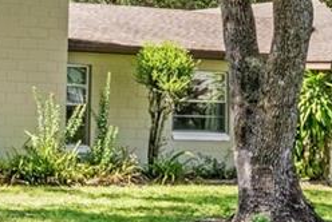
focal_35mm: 106
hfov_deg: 17.9
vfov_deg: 12.9
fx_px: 981
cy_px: 132
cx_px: -104
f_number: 9
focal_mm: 11
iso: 250
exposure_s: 1/2000
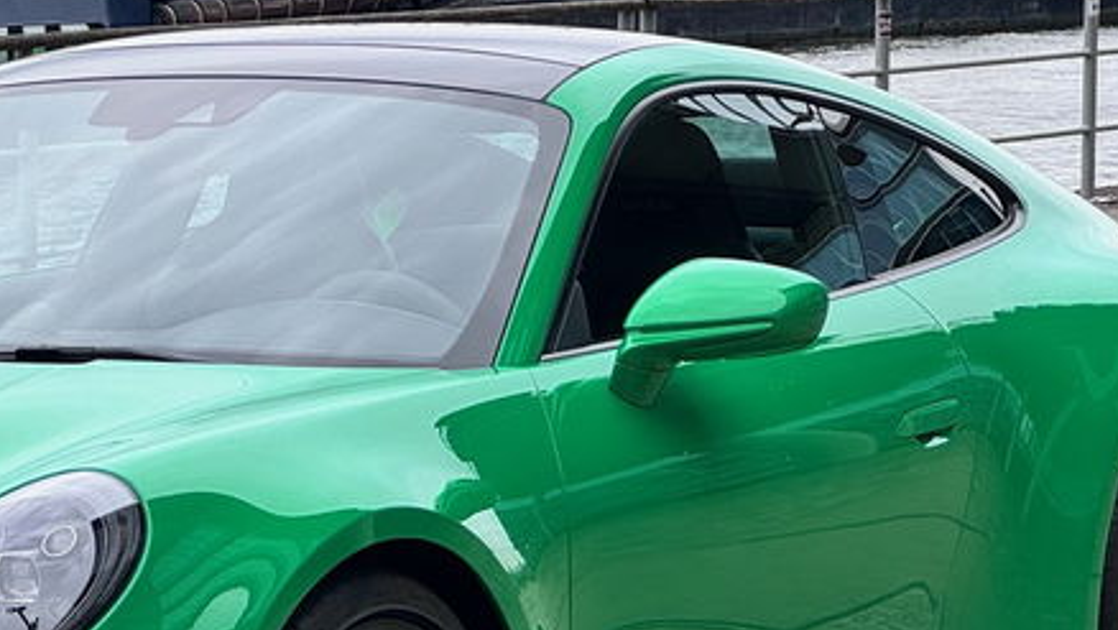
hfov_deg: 10.9
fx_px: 5814
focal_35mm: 196
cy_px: 370
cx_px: 112
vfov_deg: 6.2
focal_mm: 9
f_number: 2.8
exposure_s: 1/231
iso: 25
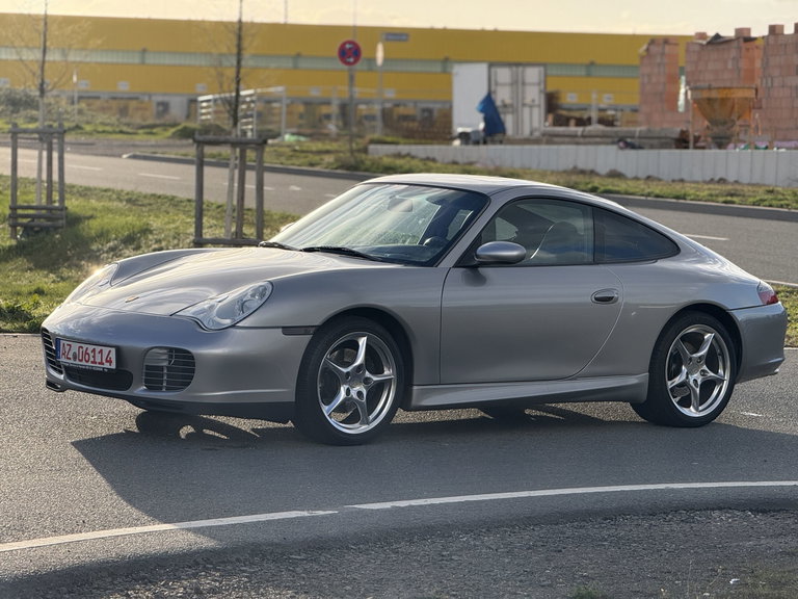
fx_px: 2766
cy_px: 300
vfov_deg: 12.3
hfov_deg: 16.4
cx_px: 399
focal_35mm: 120
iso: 64
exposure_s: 1/1186
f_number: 2.8
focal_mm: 15.66
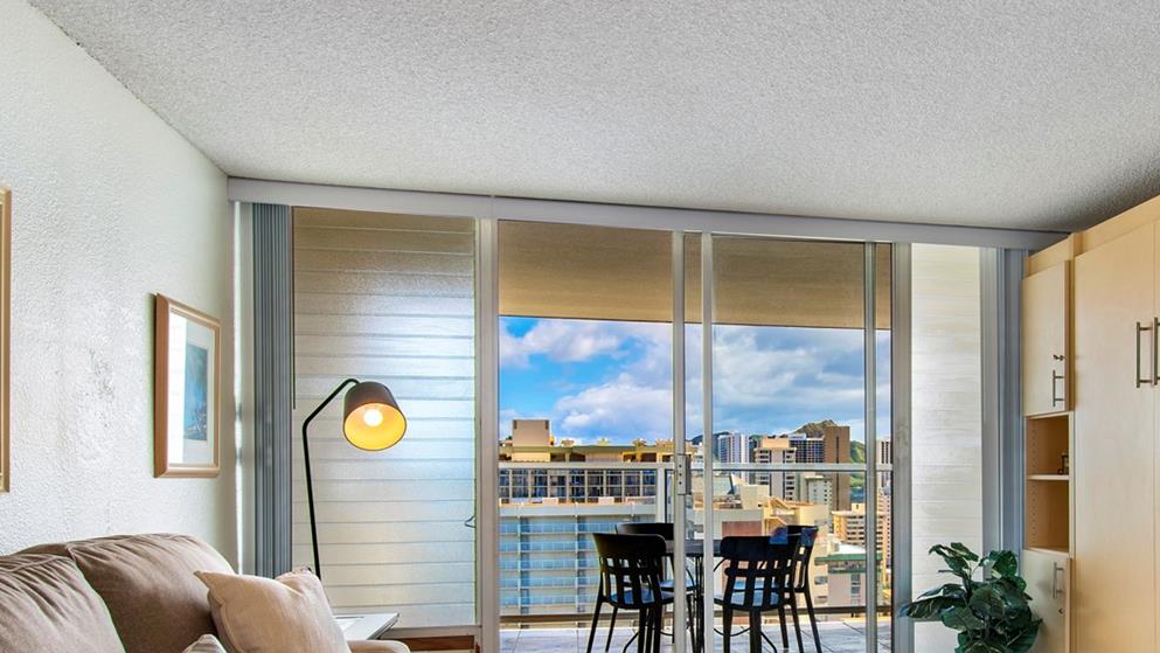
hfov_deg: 66.5
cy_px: 492
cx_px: 767
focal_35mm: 28
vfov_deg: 40.5
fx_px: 857
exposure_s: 1/25
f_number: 8
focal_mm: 11
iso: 125
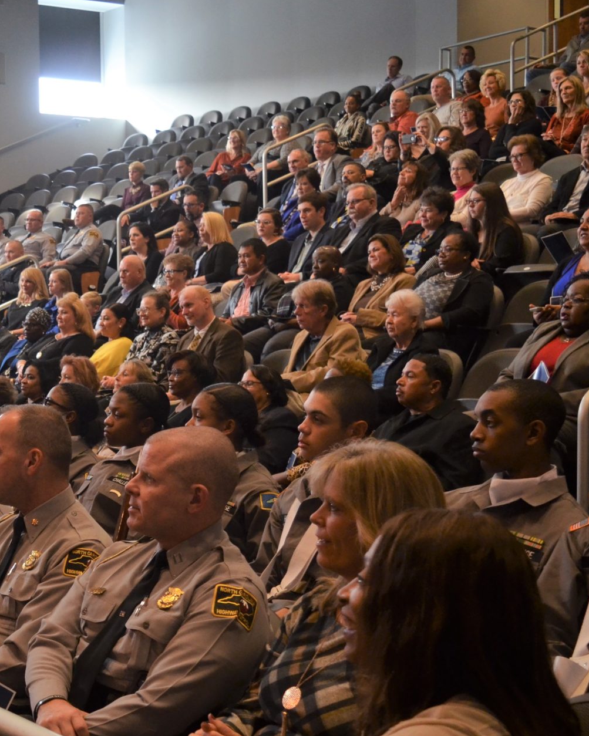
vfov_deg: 28.6
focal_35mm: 66
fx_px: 1437
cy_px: 482
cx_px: -95
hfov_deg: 21.7
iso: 720
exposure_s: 1/60
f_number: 4
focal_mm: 23
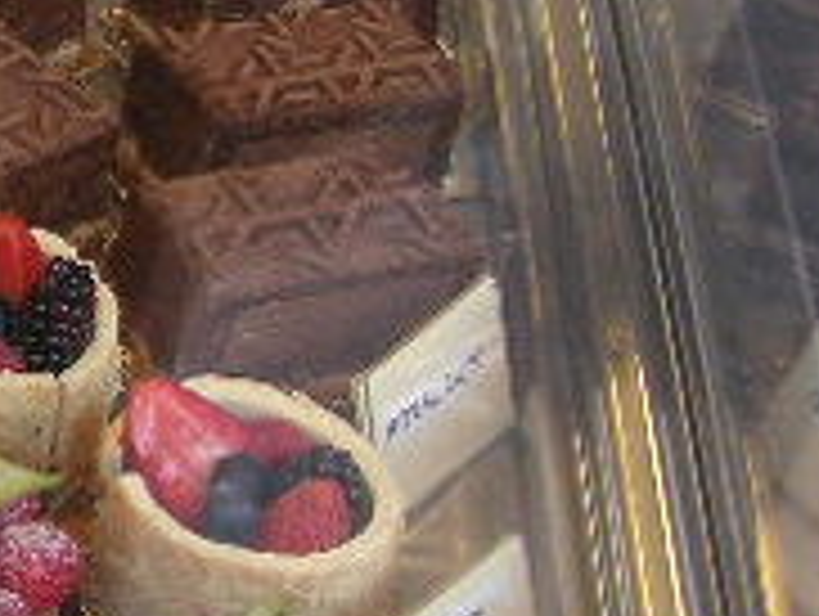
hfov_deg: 13.7
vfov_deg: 11.2
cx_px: -526
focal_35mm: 132
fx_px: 3127
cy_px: 155
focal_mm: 6.1
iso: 50
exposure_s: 1/125
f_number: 2.8
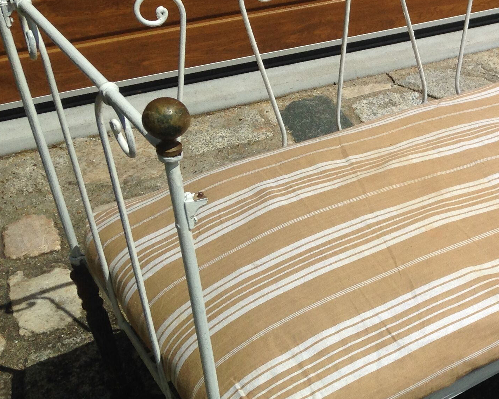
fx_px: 1093
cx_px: 572
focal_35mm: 74
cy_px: 167
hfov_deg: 23.8
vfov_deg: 20.7
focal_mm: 4.12
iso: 50
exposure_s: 1/4184
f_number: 2.4
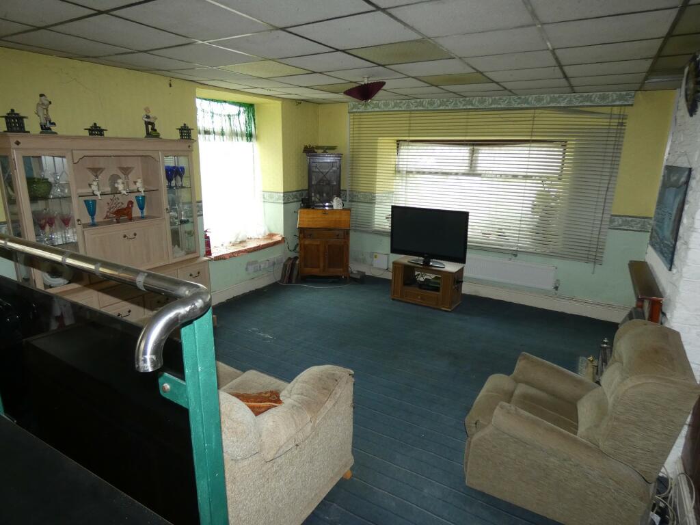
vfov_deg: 66.0
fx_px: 404
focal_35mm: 20
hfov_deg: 81.7
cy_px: 262
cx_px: 350
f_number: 2.8
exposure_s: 1/60
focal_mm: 3.6
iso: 320
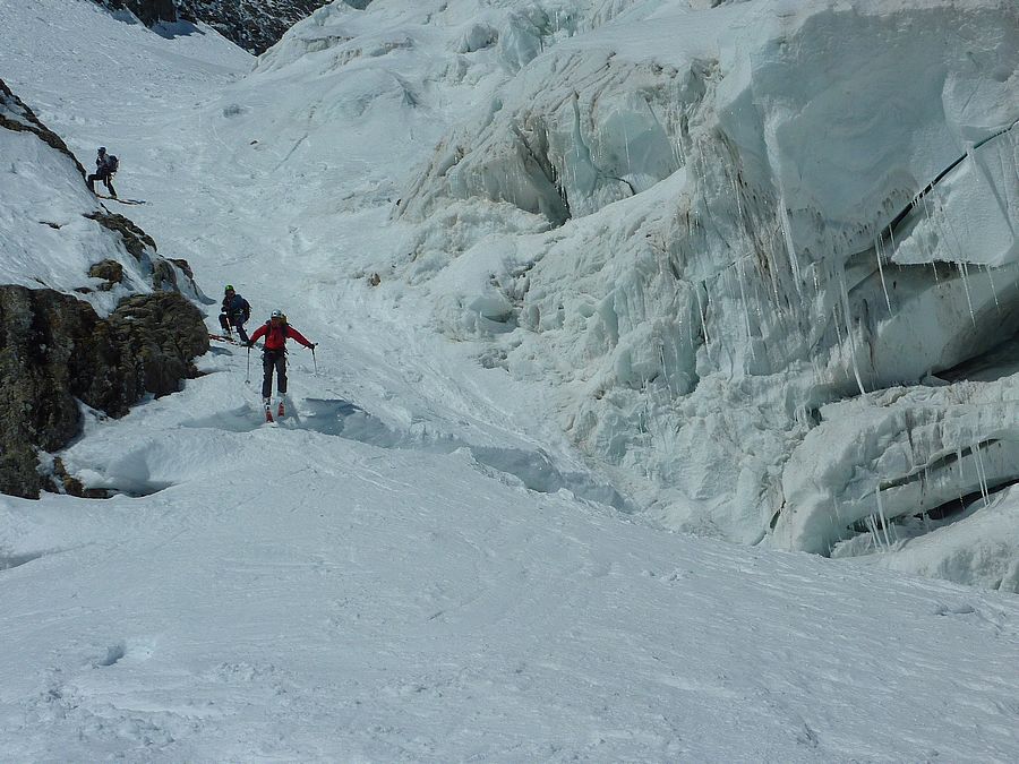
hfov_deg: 24.4
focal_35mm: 80
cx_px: 510
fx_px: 2355
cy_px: 382
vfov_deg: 18.4
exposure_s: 1/2000
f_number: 6.3
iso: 80
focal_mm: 11
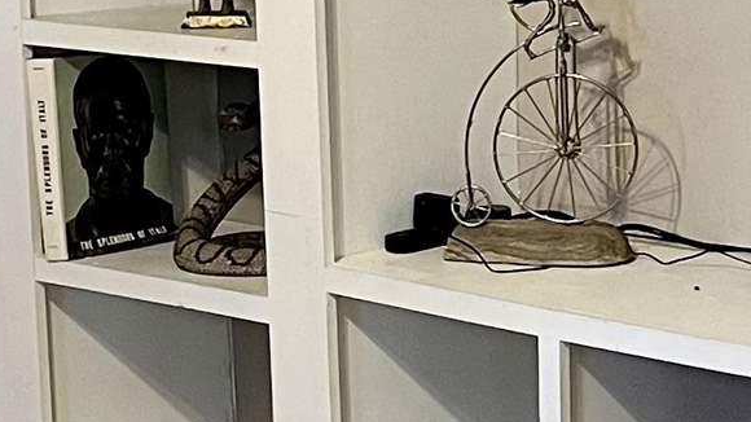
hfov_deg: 14.3
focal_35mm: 150
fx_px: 2986
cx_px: 440
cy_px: 220
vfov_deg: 8.1
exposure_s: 1/60
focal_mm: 5.1
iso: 250
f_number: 1.6
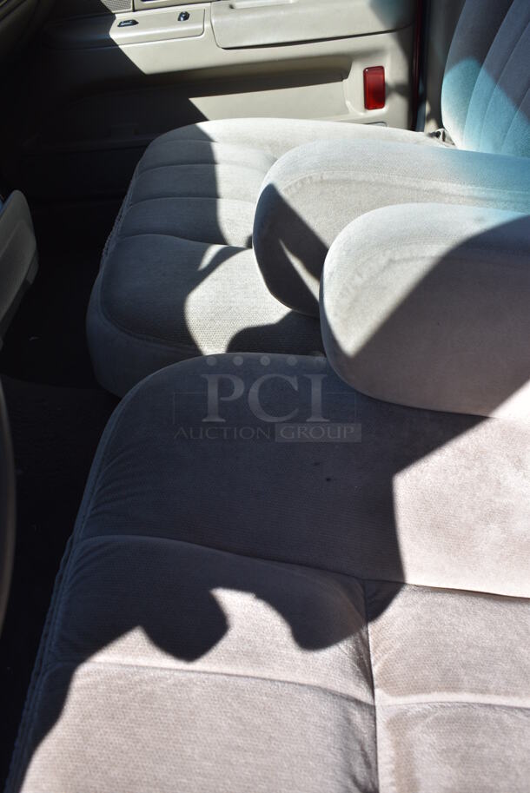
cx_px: 265
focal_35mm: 30
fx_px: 661
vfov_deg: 61.9
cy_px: 396
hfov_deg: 43.7
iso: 200
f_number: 7.1
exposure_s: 1/320
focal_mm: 20
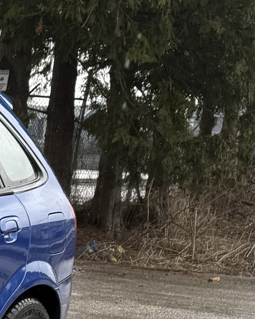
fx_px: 1179
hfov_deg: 10.2
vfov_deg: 15.1
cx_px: -422
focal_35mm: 125
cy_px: 334
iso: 80
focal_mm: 6.76
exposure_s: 1/796
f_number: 1.78
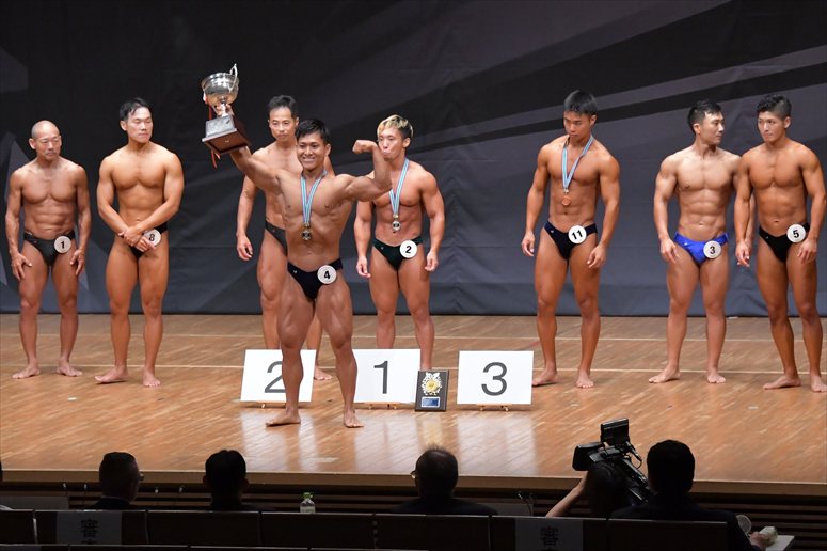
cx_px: 414
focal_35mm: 174
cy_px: 276
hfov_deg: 11.8
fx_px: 3995
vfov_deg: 7.9
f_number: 5.6
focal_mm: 116
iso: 6400
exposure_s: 1/400
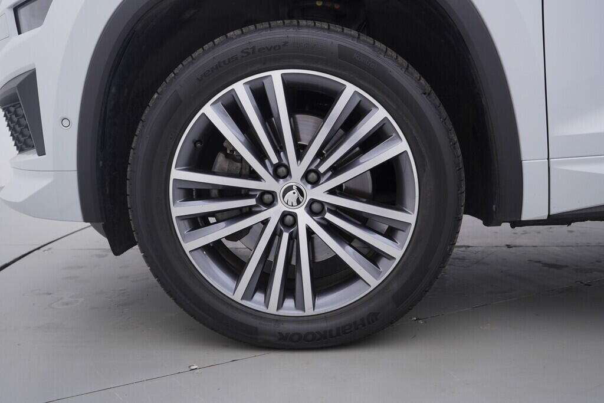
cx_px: 302
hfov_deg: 53.1
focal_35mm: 36
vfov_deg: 36.9
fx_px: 604
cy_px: 202
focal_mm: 24
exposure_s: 1/80
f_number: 4
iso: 125
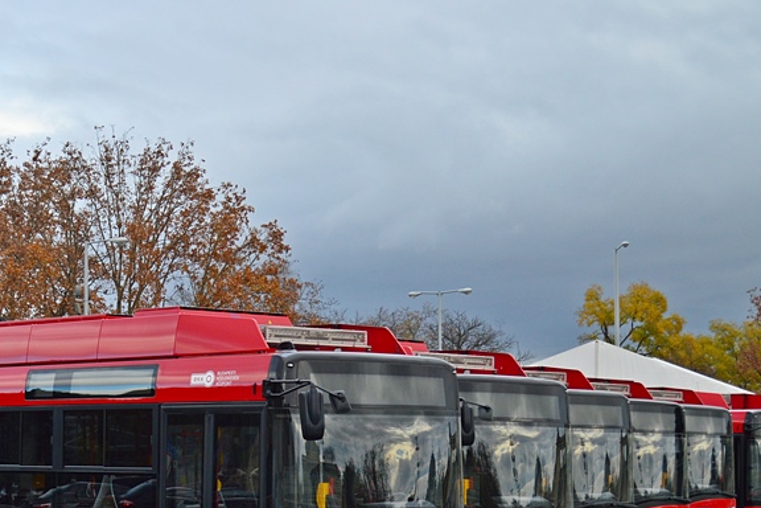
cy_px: 408
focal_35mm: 80
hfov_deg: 25.2
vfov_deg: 16.9
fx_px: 1691
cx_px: 255
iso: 200
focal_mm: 30
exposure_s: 1/400
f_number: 4.5
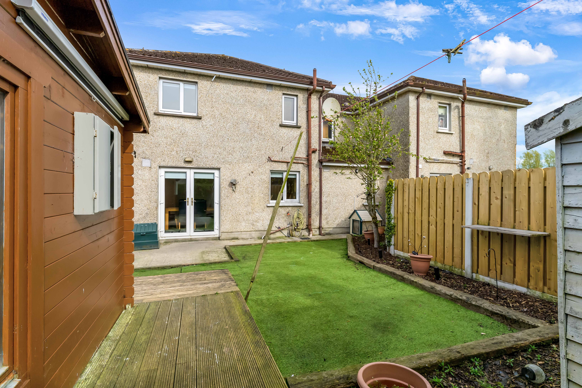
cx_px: 291
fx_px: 275
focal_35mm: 17
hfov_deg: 93.3
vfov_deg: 70.4
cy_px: 194
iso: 640
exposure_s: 1/800
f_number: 6.3
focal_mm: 17
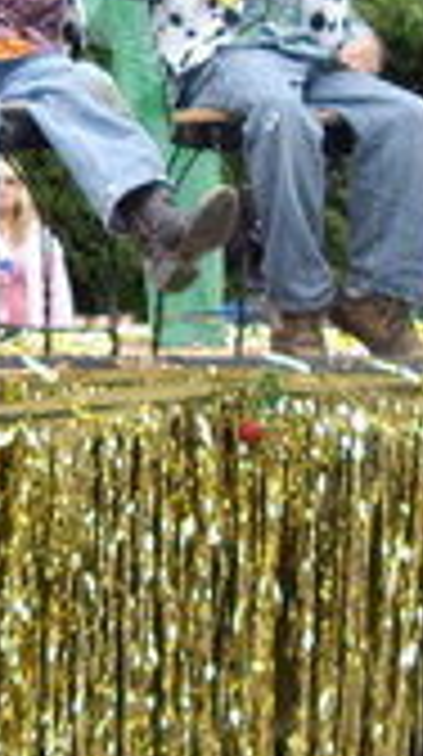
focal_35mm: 158
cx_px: -58
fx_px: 3163
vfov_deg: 13.6
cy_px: 180
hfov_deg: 7.6
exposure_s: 1/250
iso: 100
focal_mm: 6.2
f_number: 2.7
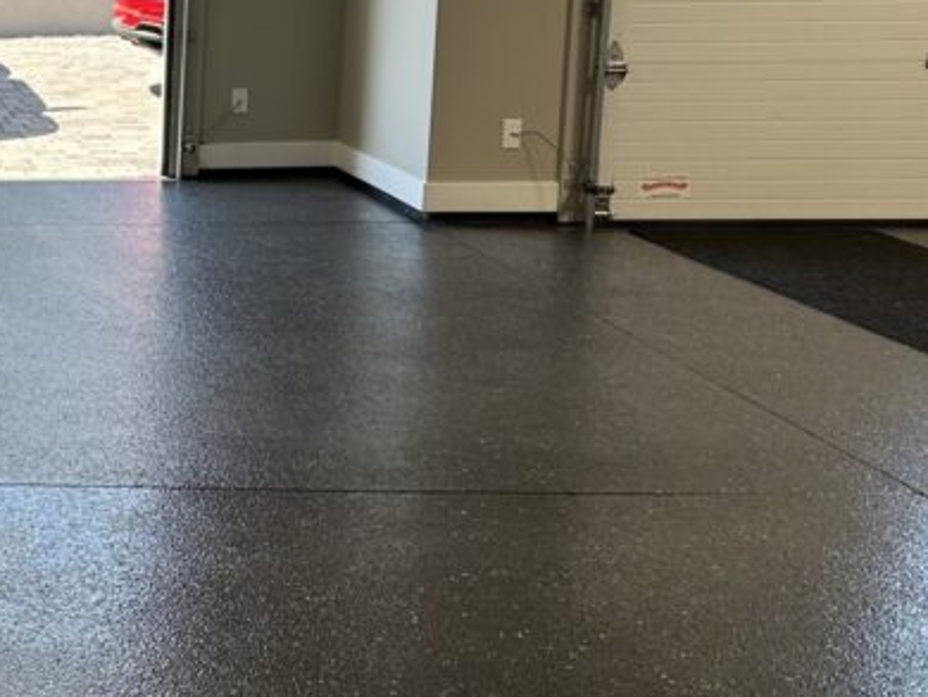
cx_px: -281
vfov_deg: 23.1
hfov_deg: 26.1
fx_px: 1690
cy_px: 202
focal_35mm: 63
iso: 80
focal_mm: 6.86
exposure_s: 1/654
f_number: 1.78
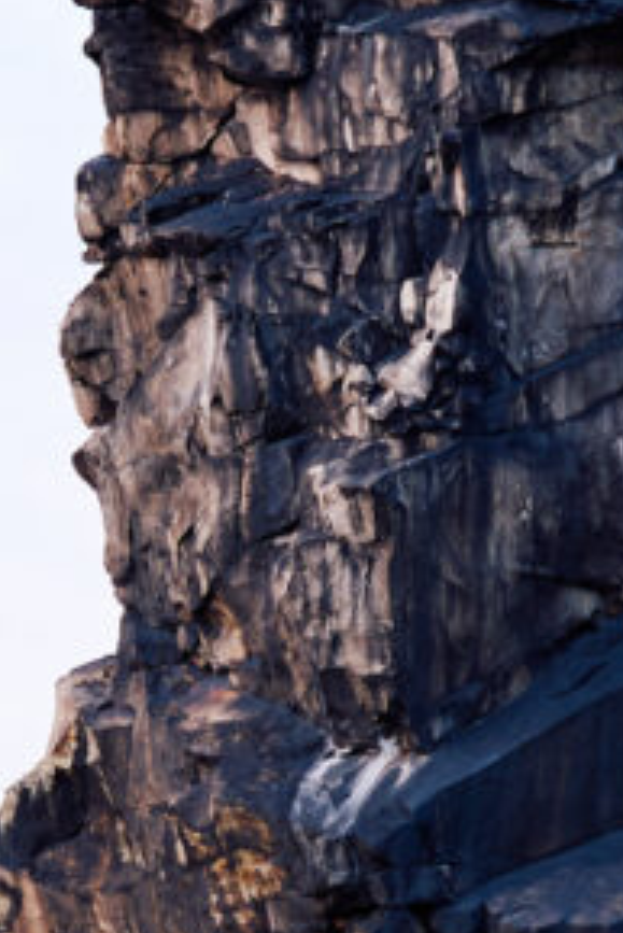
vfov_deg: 13.7
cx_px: 40
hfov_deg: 9.2
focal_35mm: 149
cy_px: 768
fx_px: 3863
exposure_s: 1/50
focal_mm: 28
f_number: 2.8
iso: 200
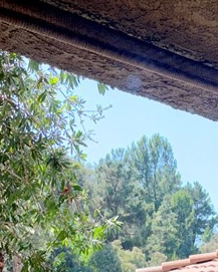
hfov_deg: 16.0
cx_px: 166
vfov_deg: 16.9
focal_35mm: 96
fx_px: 774
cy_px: 470
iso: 32
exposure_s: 1/945
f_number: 1.6
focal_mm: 5.96
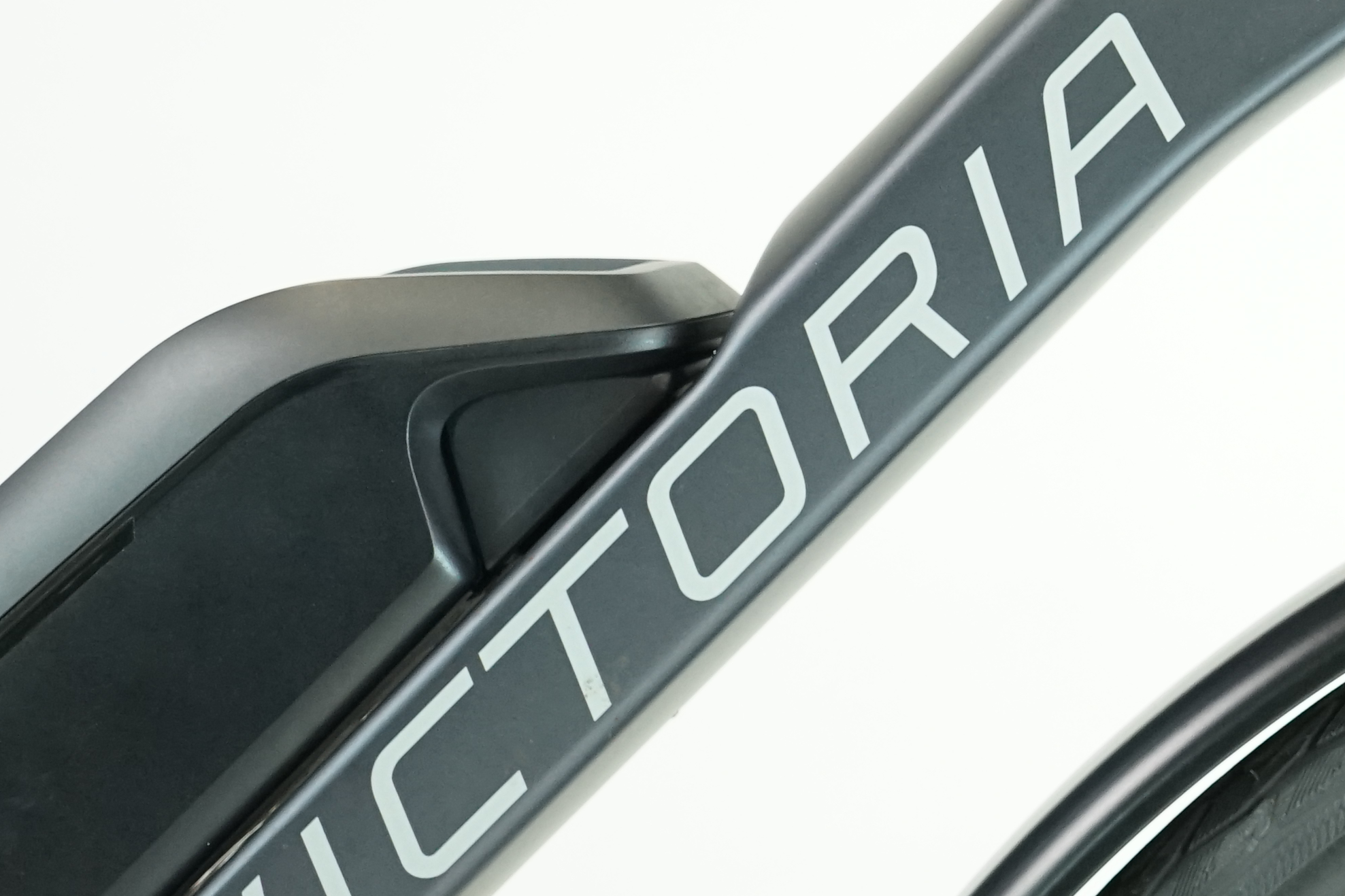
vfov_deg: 15.5
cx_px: 1830
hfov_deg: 20.7
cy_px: 256
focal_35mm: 88
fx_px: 3288
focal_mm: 29
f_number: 4.5
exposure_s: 1/200
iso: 2000
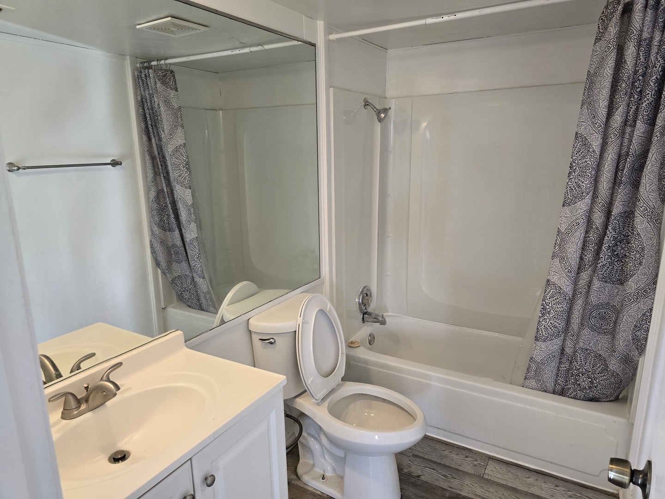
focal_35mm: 23
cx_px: 332
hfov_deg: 73.9
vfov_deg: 58.9
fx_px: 442
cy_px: 250
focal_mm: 6.3
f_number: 1.7
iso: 250
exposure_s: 1/120
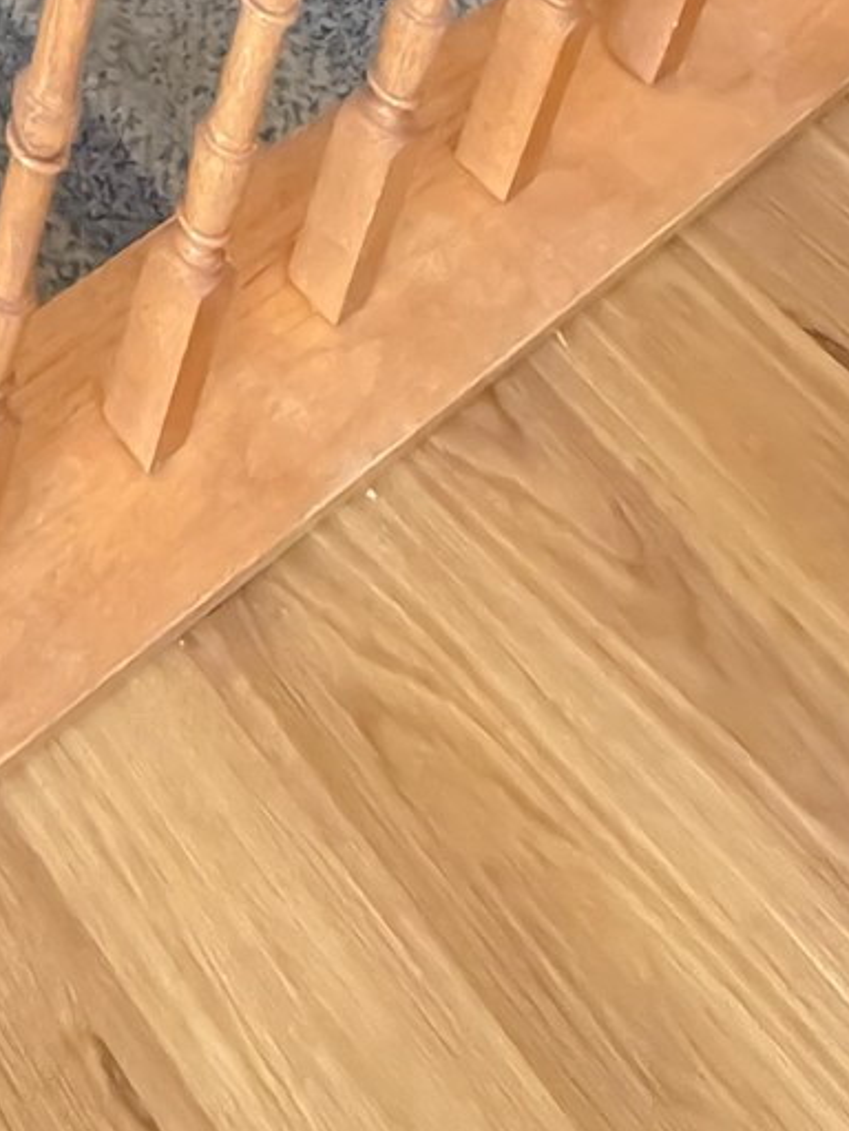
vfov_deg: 18.1
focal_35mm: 63
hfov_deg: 17.8
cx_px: -754
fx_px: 2060
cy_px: -1219
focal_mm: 2.22
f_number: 2.2
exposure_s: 1/60
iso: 640
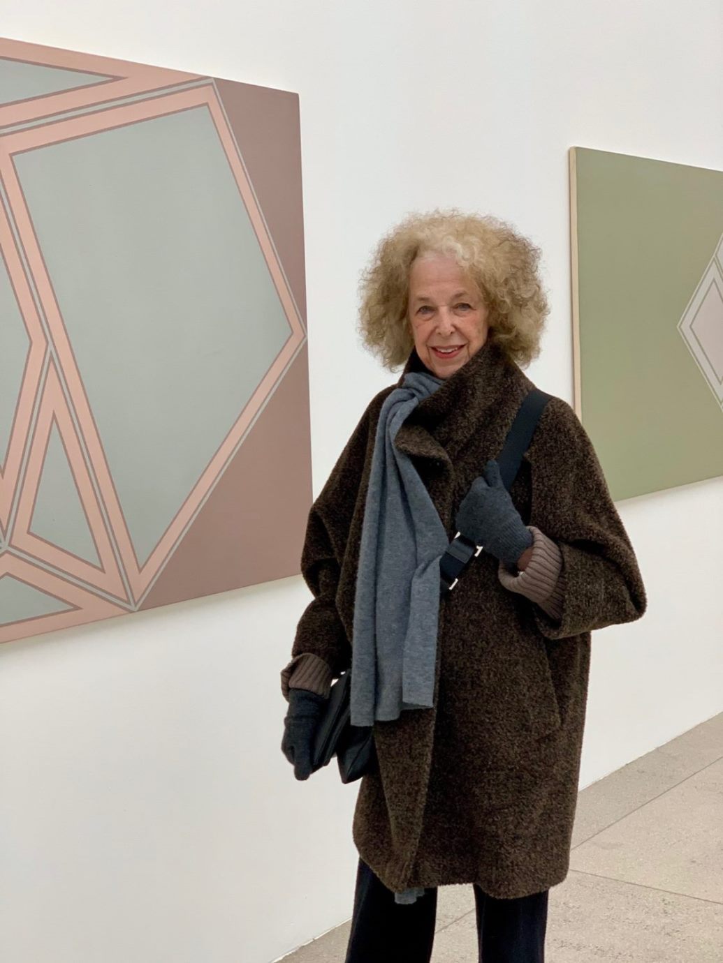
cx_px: 362
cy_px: 482
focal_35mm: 52
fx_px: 1448
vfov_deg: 36.8
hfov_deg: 28.0
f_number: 2.4
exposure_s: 1/100
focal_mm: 6
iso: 100
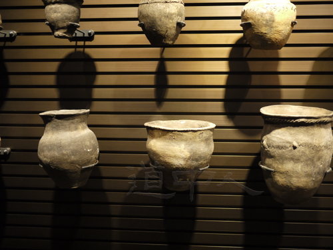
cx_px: 166
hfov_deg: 46.8
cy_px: 125
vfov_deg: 36.0
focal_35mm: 40
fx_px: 385
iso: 400
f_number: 1.7
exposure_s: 1/50
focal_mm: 20
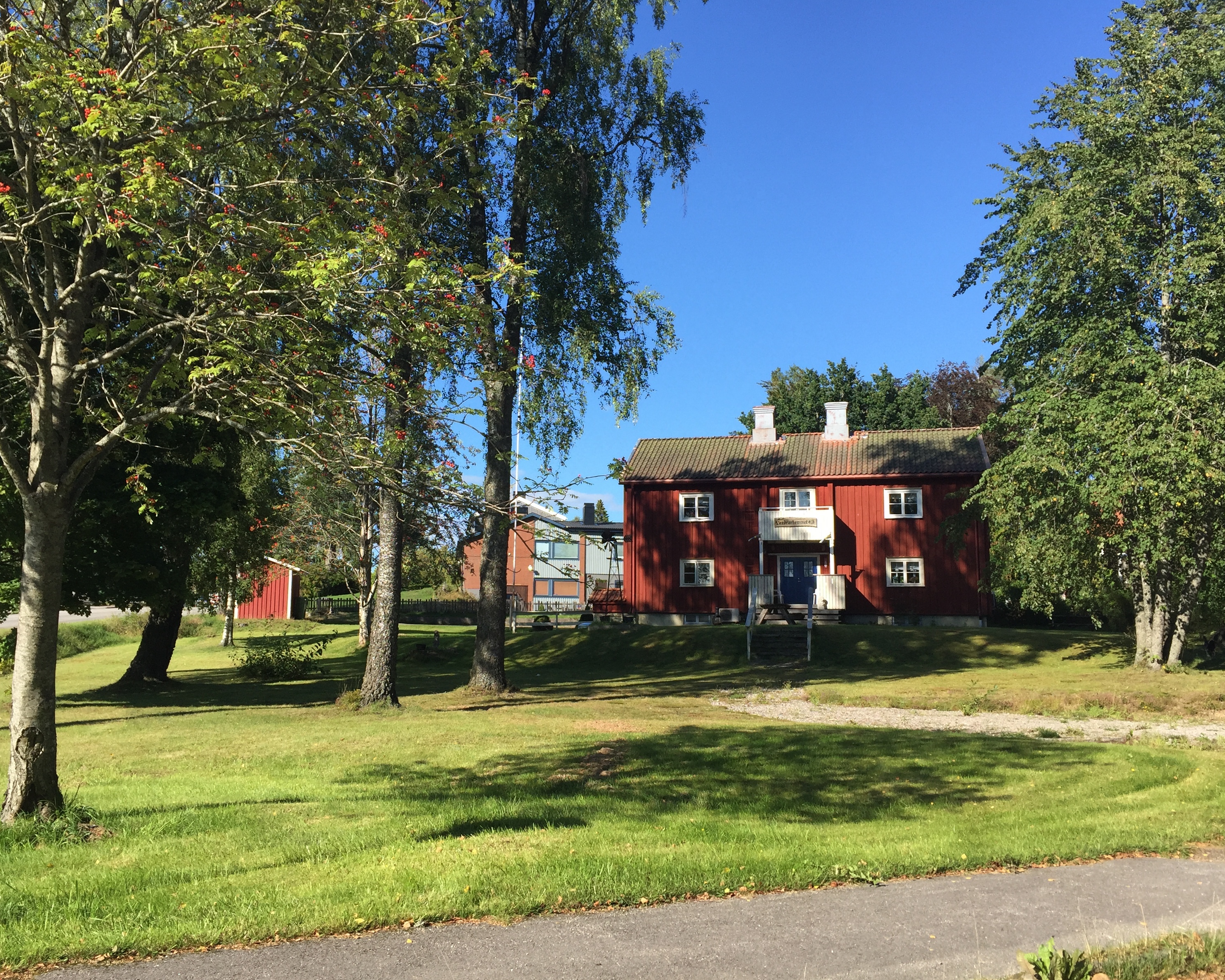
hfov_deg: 57.1
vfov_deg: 47.1
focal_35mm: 31
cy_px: 487
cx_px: 576
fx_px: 1124
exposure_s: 1/1130
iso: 32
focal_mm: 4.15
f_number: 2.2
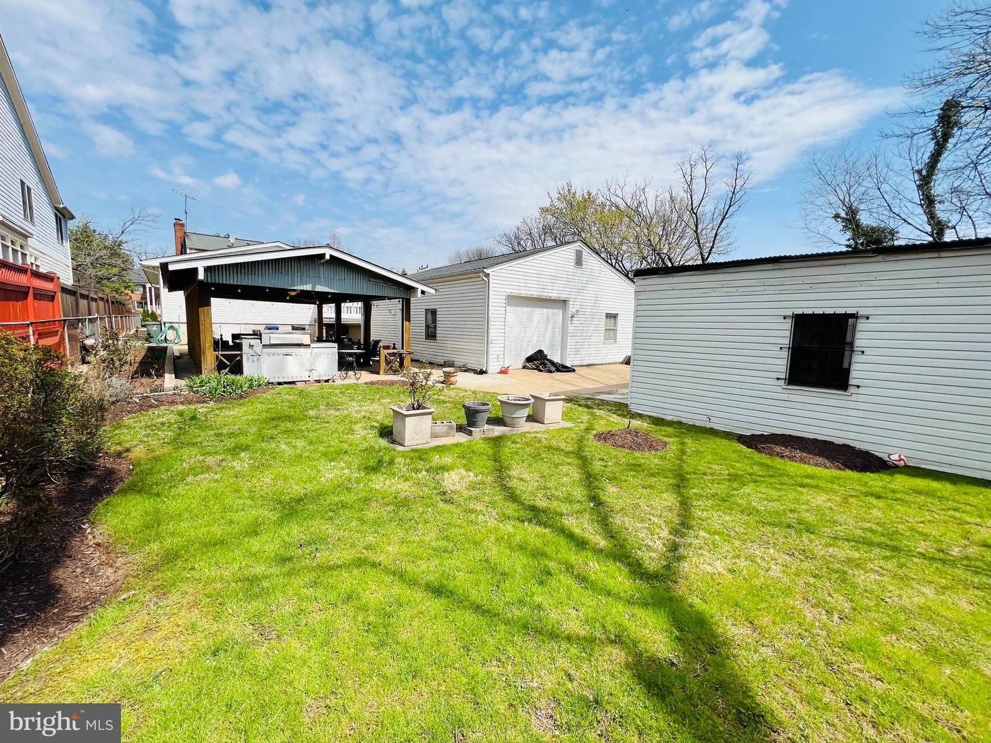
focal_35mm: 13
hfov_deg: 106.2
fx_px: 372
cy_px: 372
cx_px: 496
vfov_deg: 89.9
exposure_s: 1/2222
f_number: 1.8
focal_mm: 1.57
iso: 32
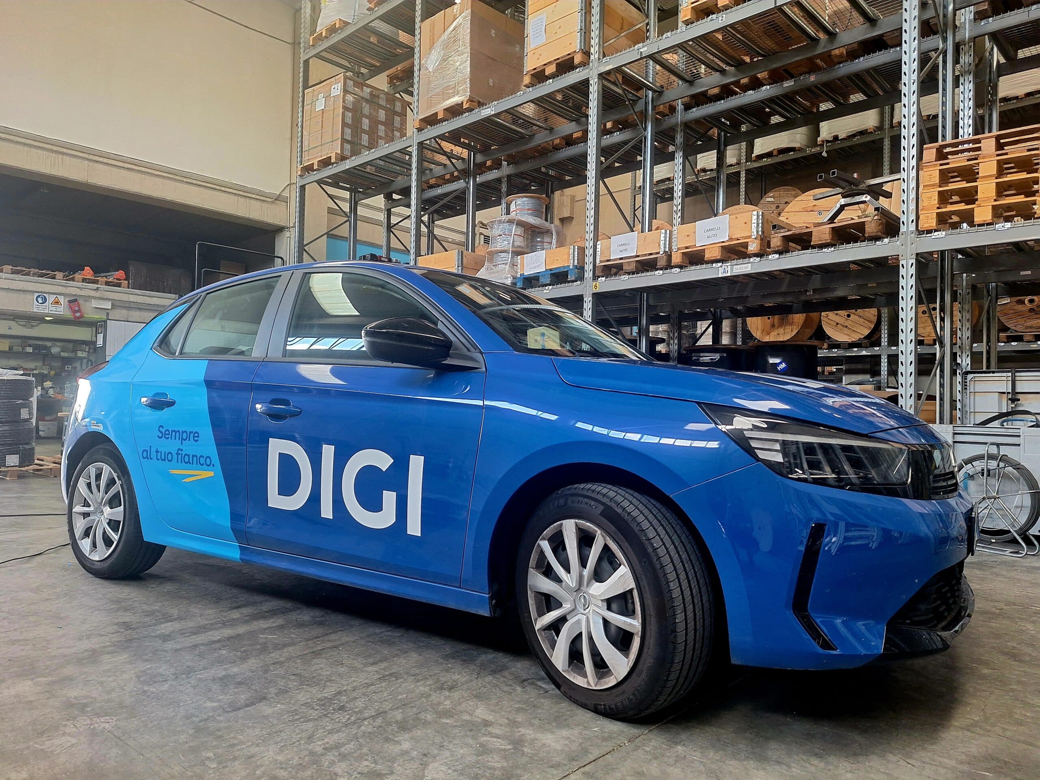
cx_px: 520
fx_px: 691
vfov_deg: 58.9
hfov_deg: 73.9
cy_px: 390
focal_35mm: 23
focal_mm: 5.54
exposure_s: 1/50
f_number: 1.8
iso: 160
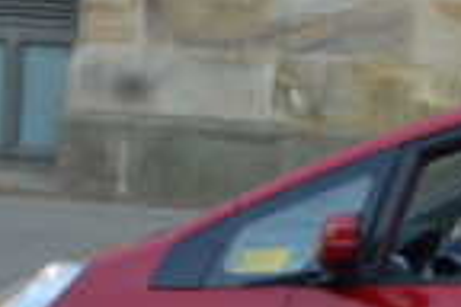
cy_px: 123
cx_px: 700
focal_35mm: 354
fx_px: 4533
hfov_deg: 5.8
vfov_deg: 3.9
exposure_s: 1/500
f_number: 4.5
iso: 800
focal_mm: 58
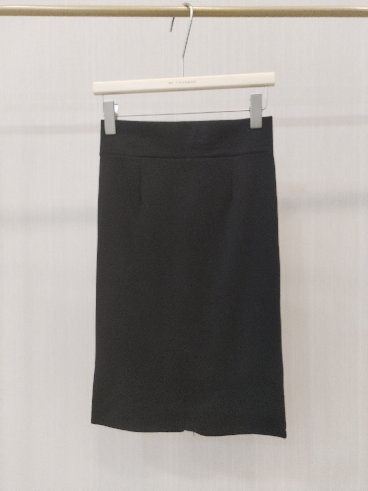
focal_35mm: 29
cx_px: 184
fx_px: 411
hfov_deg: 48.2
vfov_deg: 61.7
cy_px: 246
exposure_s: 1/33.3
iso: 336
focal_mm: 4.75
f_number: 1.8
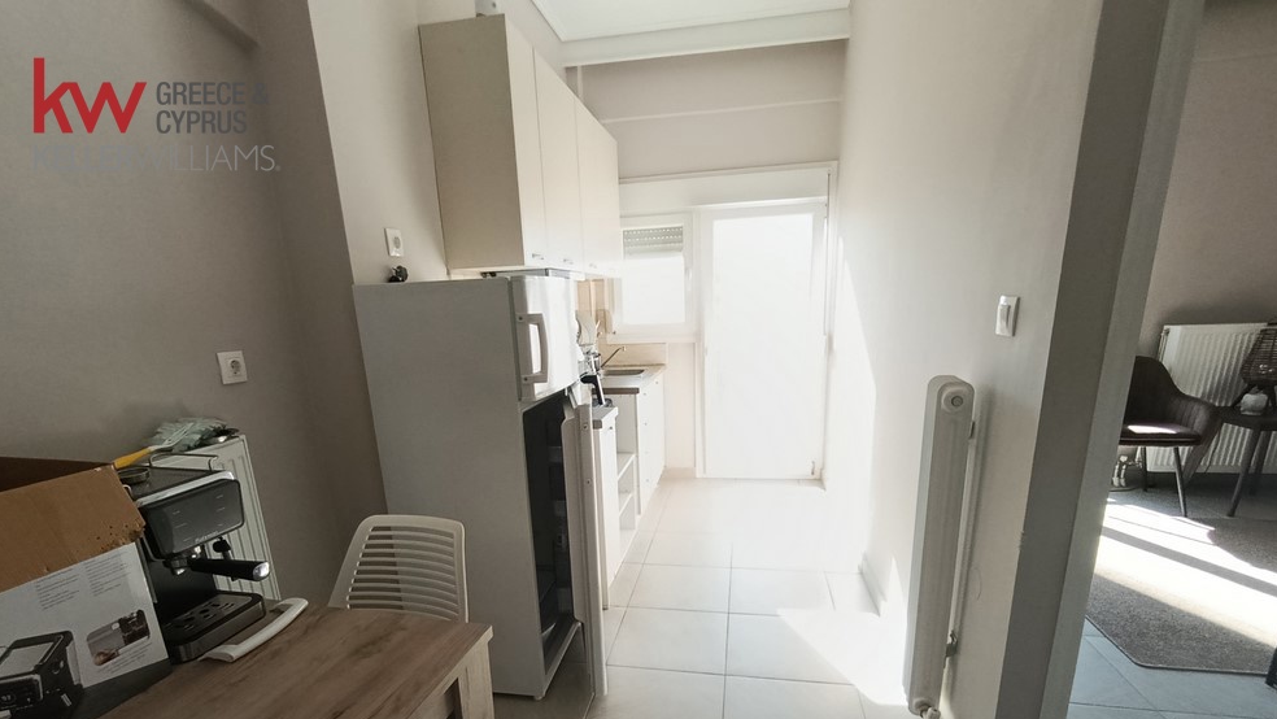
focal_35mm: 17
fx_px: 576
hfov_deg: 95.9
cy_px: 478
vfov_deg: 62.4
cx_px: 619
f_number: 2.2
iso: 318
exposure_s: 1/100
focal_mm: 1.65
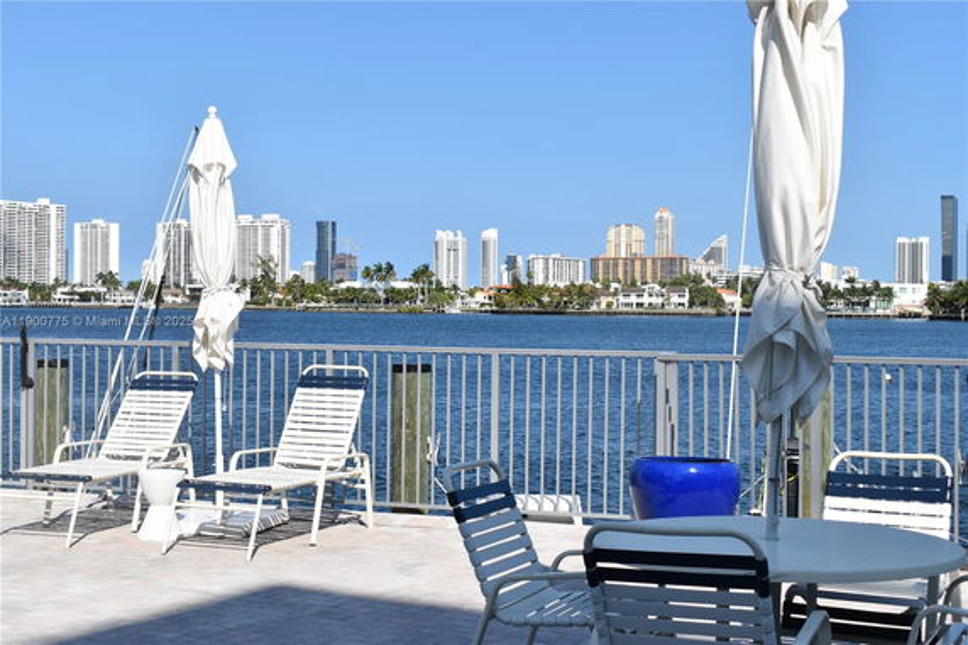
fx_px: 1371
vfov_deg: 26.5
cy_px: 322
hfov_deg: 38.9
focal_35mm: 51
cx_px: 484
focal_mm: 34
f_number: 10
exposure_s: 1/400
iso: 100
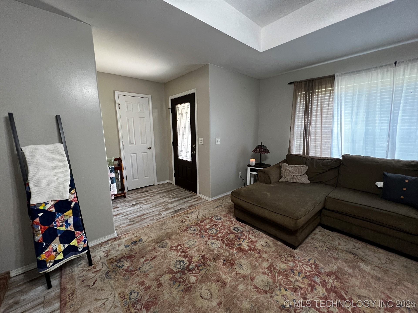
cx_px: 209
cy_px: 156
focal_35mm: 13
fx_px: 157
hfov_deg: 106.2
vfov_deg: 89.9
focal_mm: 1.57
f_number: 1.8
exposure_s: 1/60
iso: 250
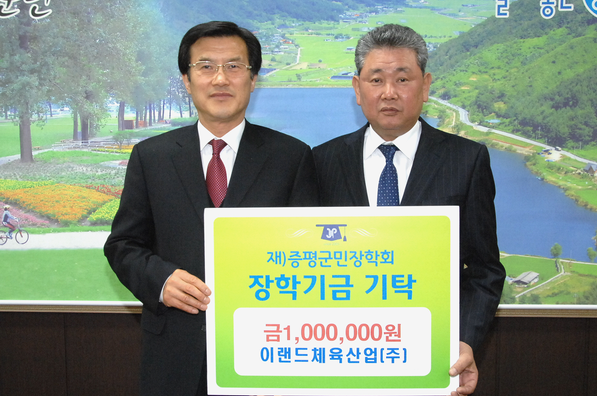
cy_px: 199
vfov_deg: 31.8
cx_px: 301
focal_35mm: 42
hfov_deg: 46.4
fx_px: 696
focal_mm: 24
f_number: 6.7
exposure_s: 1/60
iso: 800
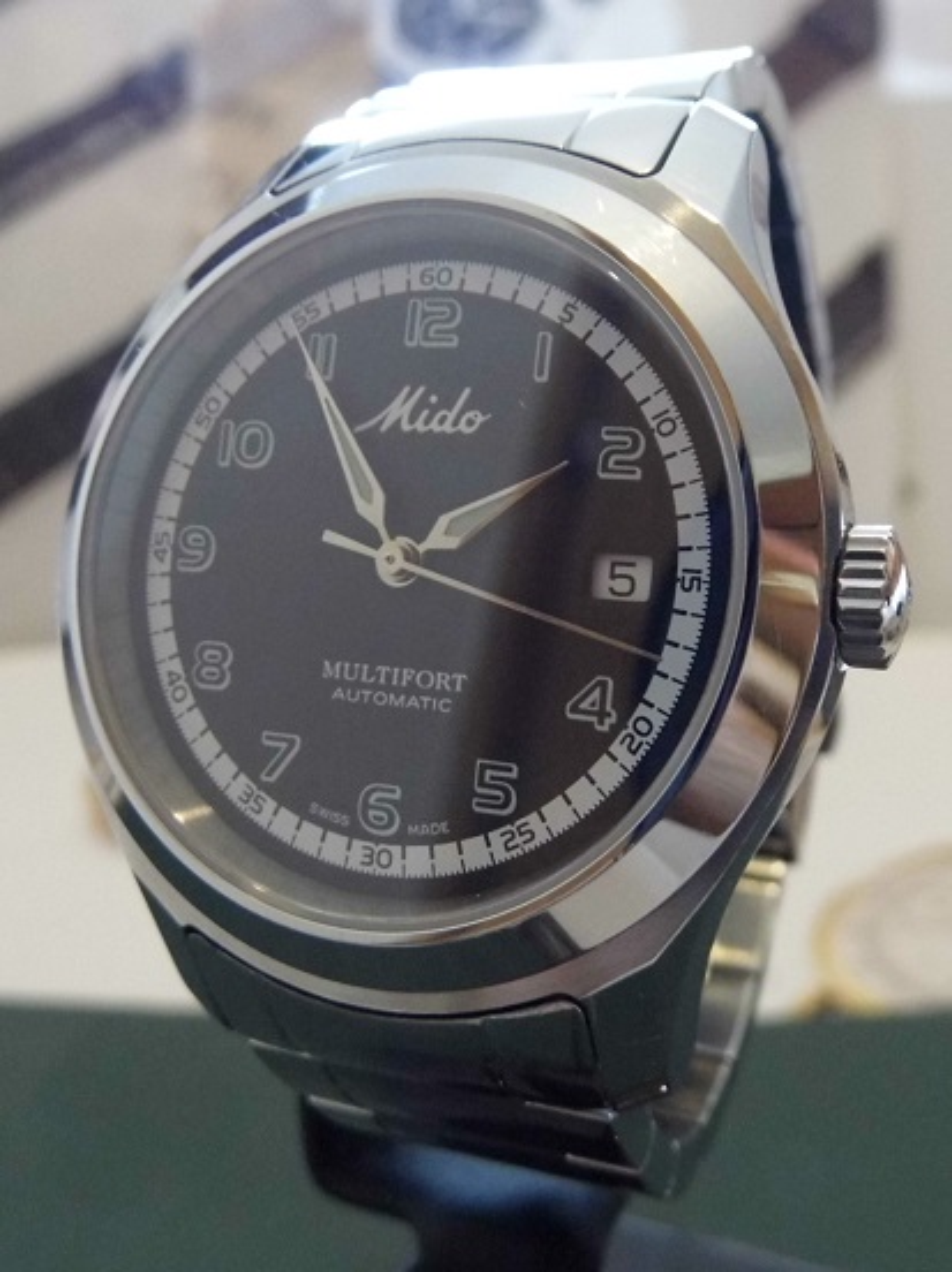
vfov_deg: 69.4
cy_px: 636
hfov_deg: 54.8
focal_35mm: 25
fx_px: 918
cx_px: 476
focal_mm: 4.5
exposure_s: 1/30
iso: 400
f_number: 3.1
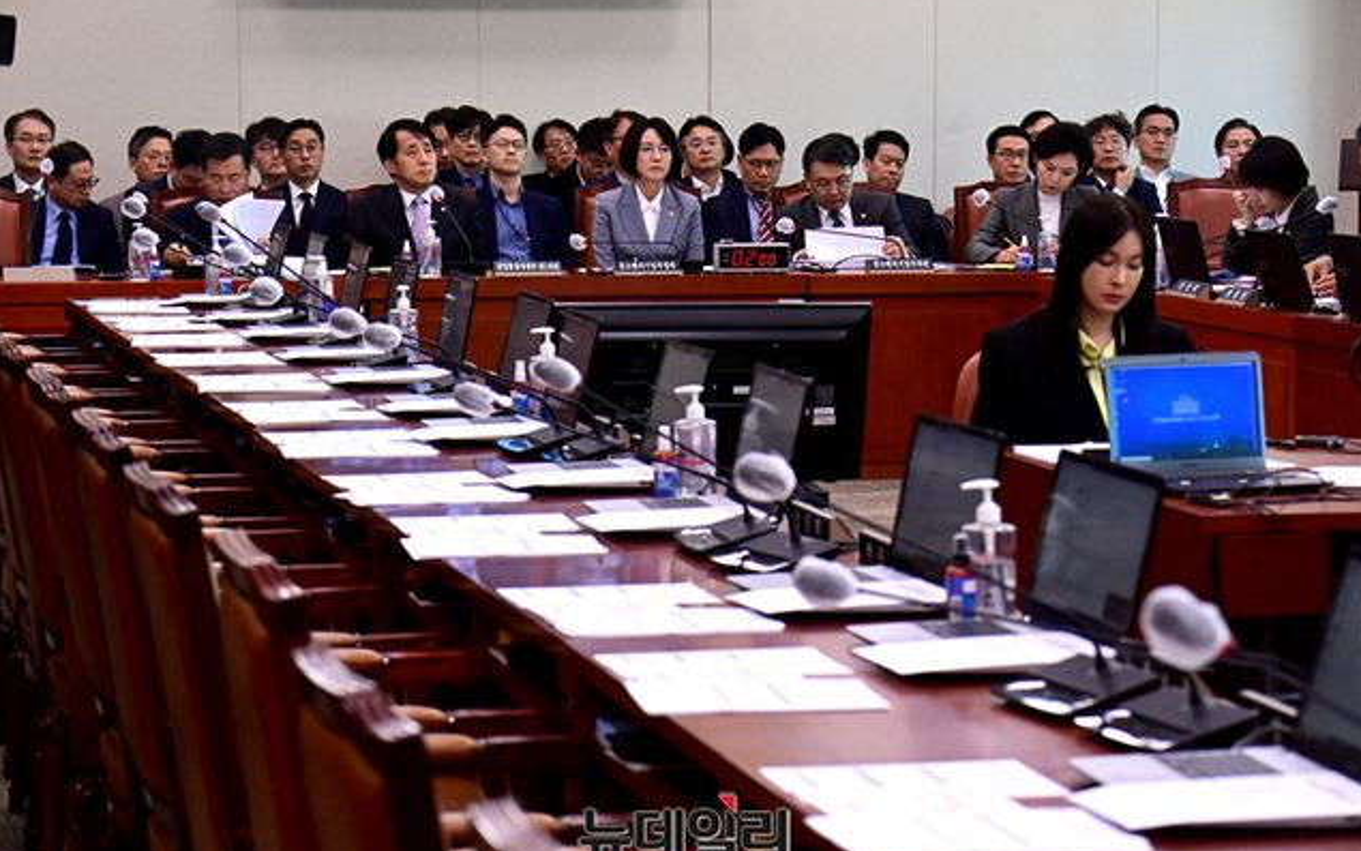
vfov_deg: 11.6
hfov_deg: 18.4
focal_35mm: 113
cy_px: 447
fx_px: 4192
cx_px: 682
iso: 6400
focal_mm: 110
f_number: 7.1
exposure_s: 1/400
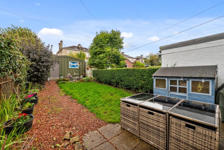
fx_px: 87
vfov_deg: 81.2
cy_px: 75
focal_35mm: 14
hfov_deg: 104.2
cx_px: 112
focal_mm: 14
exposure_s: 1/80
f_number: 8
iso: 640
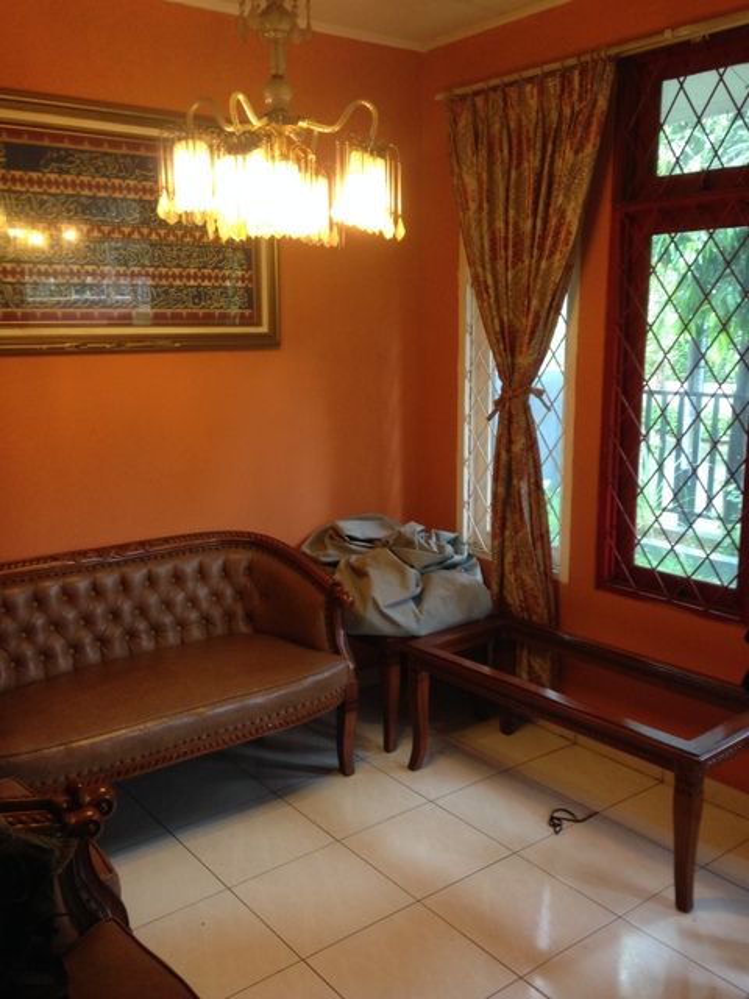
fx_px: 952
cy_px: 500
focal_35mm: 33
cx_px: 374
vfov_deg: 55.4
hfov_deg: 42.9
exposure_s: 1/20
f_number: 2.4
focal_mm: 4.12
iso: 160
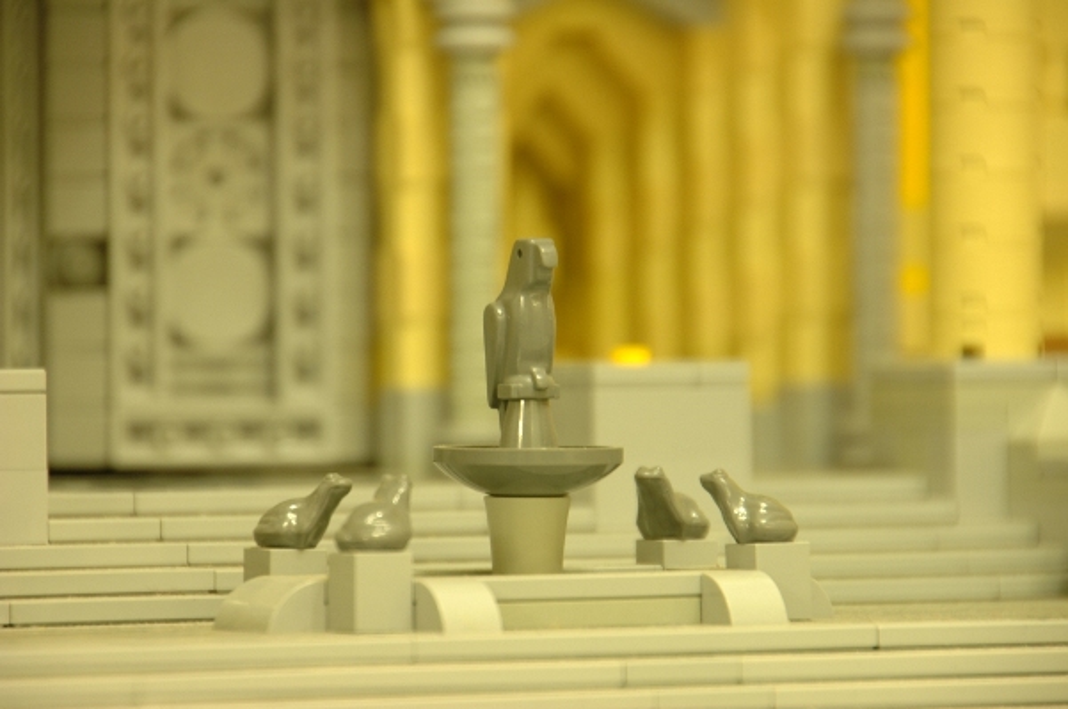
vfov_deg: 3.4
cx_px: 534
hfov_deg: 5.1
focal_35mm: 405
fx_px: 11999
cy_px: 354
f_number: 6.3
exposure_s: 1
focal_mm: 270
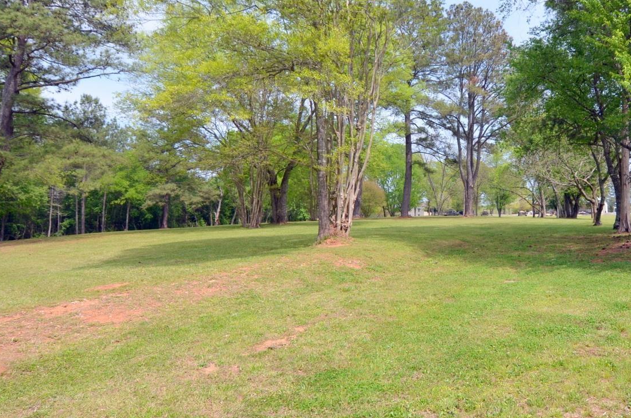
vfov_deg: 48.9
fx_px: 455
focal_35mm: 26
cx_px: 421
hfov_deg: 67.6
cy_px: 155
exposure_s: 1/180
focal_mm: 12
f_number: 6.7
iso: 200
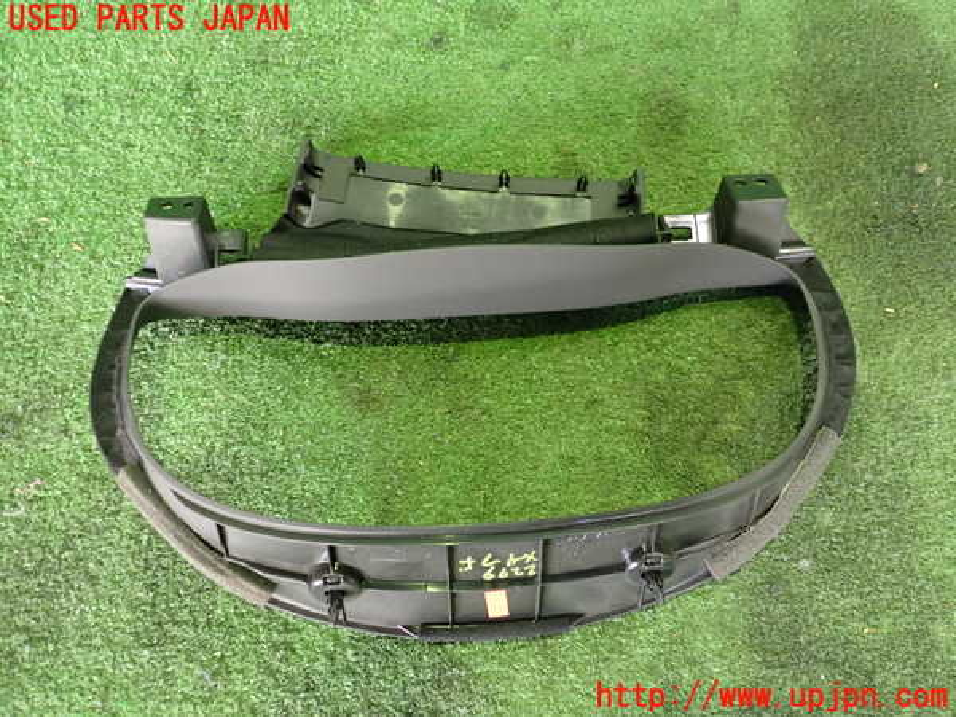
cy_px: 358
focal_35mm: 30
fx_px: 829
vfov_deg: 46.8
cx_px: 478
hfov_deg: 60.0
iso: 640
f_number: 2.3
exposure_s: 1/30
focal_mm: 5.4
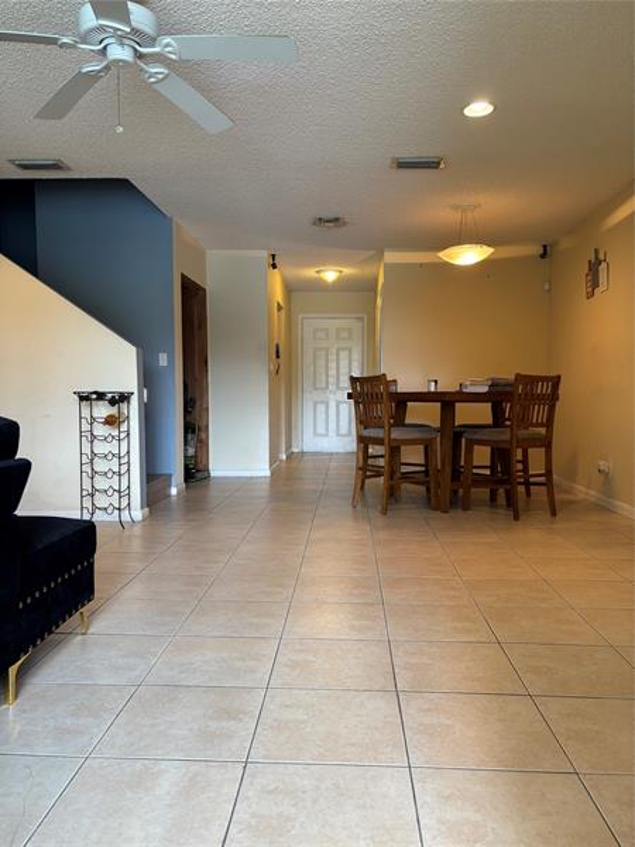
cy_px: 424
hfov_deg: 53.1
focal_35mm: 26
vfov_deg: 67.3
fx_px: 636
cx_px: 318
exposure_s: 1/60
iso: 100
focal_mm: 5.96
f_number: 1.6
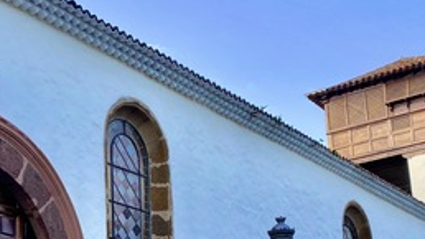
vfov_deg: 15.2
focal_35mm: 77
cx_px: 79
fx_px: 868
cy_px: 281
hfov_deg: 26.9
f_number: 1.8
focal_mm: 4.25
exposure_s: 1/706
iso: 32
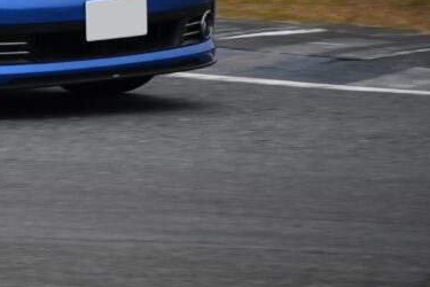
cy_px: -60
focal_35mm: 983
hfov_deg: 2.1
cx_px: -131
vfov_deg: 1.4
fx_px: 11740
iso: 220
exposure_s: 1/200
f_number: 6.3
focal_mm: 240
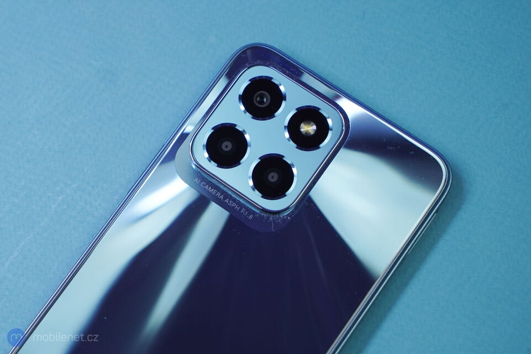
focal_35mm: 70
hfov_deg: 28.9
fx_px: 1032
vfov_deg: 19.4
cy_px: 177
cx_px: 266
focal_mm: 70
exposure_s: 1/125
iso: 320
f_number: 6.3
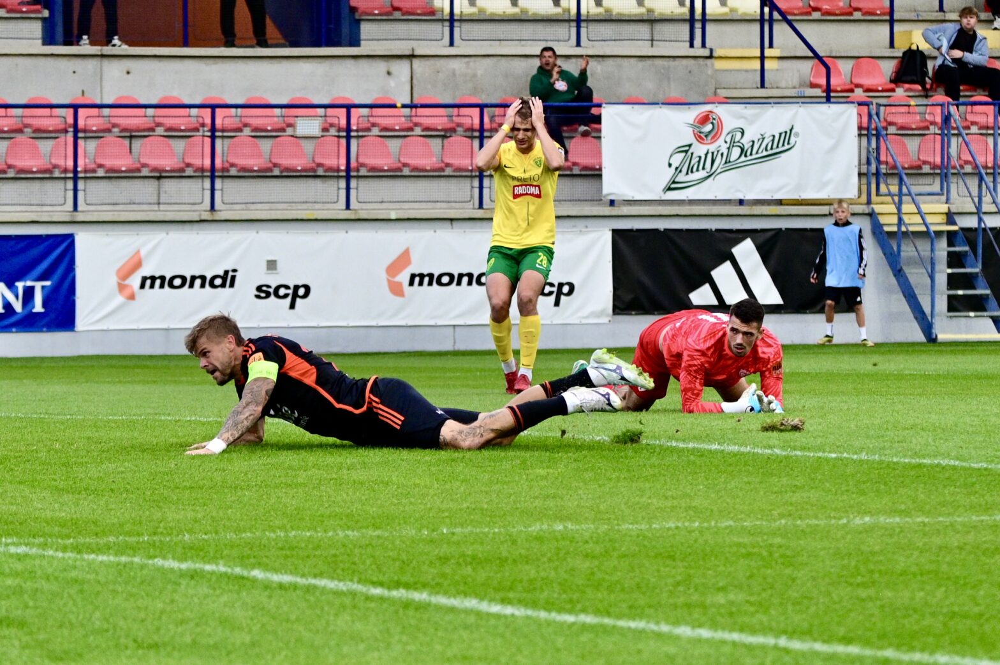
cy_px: 332
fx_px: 3386
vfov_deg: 11.2
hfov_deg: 16.8
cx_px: 500
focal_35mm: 122
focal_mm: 122
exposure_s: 1/2500
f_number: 5.3
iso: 2000
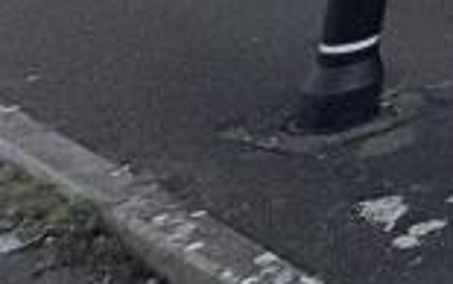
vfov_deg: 9.0
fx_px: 1210
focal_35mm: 98
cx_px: 1333
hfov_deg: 11.7
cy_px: -711
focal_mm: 2.22
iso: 50
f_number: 2.2
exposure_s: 1/849
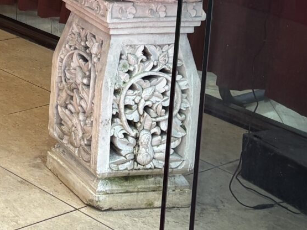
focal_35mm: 120
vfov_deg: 11.5
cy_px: -177
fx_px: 1064
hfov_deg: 14.9
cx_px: -188
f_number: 1.6
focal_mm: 5.96
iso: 100
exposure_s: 1/50
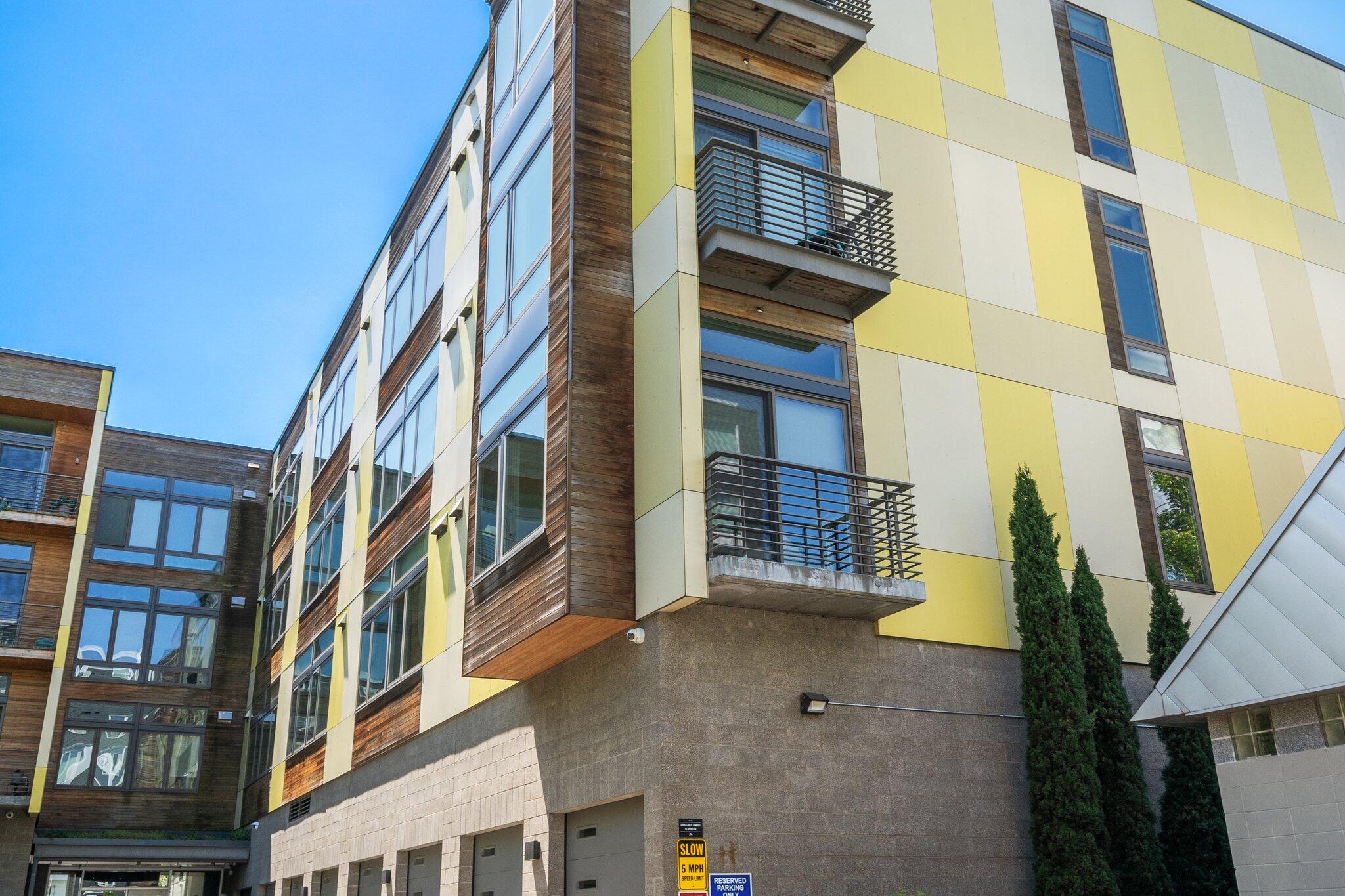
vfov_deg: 43.6
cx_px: 672
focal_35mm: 30
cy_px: 448
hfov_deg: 61.9
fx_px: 1121
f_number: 10
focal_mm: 20
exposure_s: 1/200
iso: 320
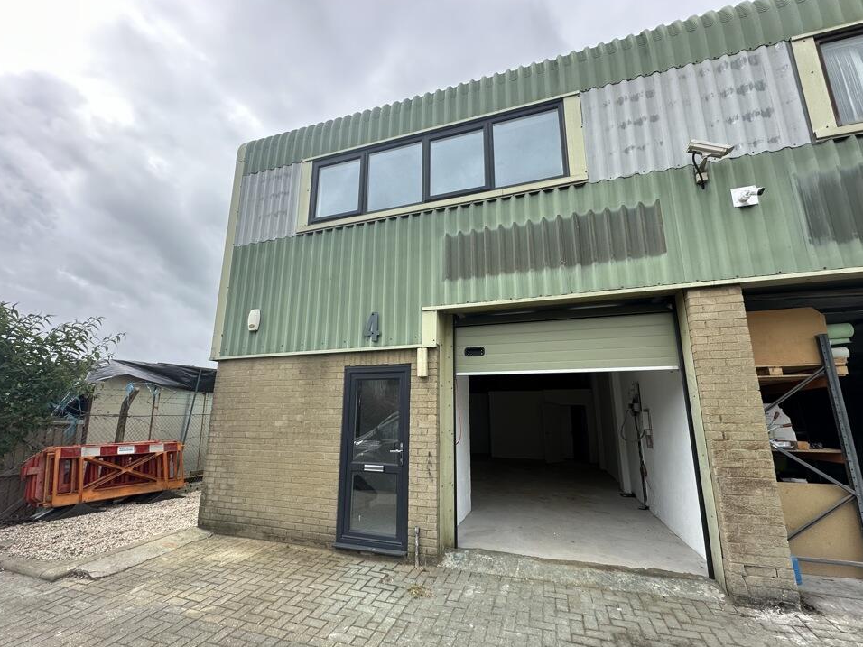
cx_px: 422
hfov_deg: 98.2
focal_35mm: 15
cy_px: 337
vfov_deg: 81.7
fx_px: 374
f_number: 2.2
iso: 40
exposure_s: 1/651
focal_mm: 2.22
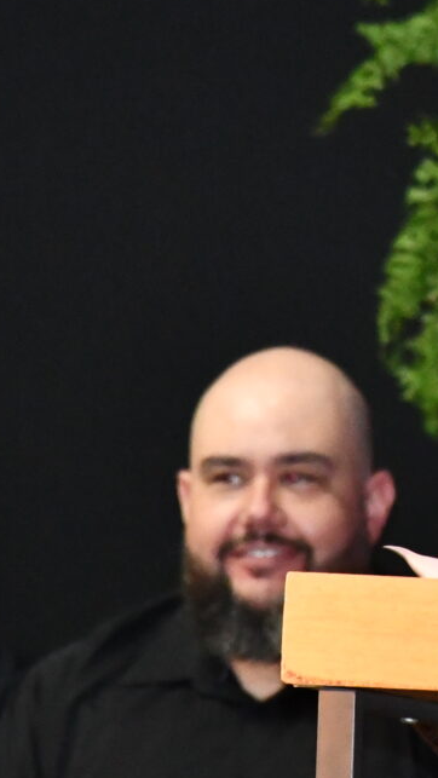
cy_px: 350
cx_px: 529
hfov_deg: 1.9
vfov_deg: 3.3
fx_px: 13556
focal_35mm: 657
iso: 6400
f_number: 5.6
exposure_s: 1/60
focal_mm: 140
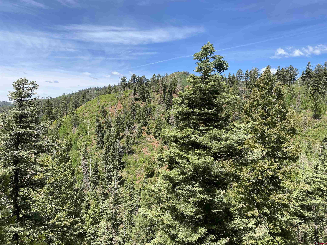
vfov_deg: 53.1
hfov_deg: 67.3
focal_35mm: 26
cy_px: 122
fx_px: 246
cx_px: 164
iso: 32
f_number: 1.8
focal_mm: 4.25
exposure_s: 1/1866
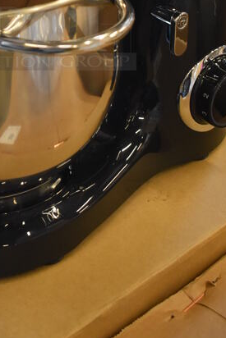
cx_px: 45
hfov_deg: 16.3
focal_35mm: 83
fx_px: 782
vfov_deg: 23.7
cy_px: 27
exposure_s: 1/125
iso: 1800
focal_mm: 25
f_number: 4
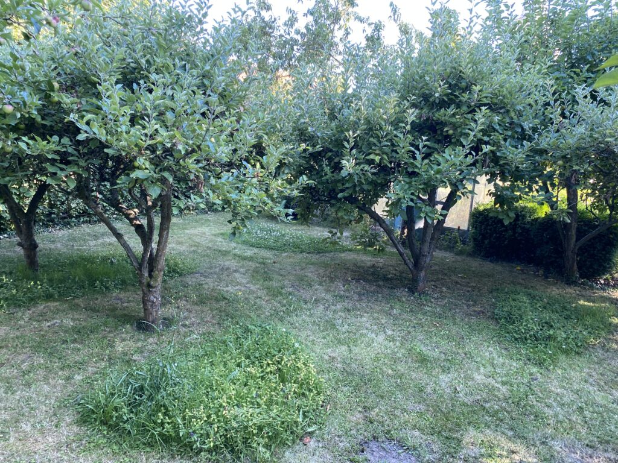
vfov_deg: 53.1
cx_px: 309
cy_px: 232
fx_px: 464
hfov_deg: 67.3
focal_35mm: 26
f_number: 1.8
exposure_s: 1/121
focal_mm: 4.25
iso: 80
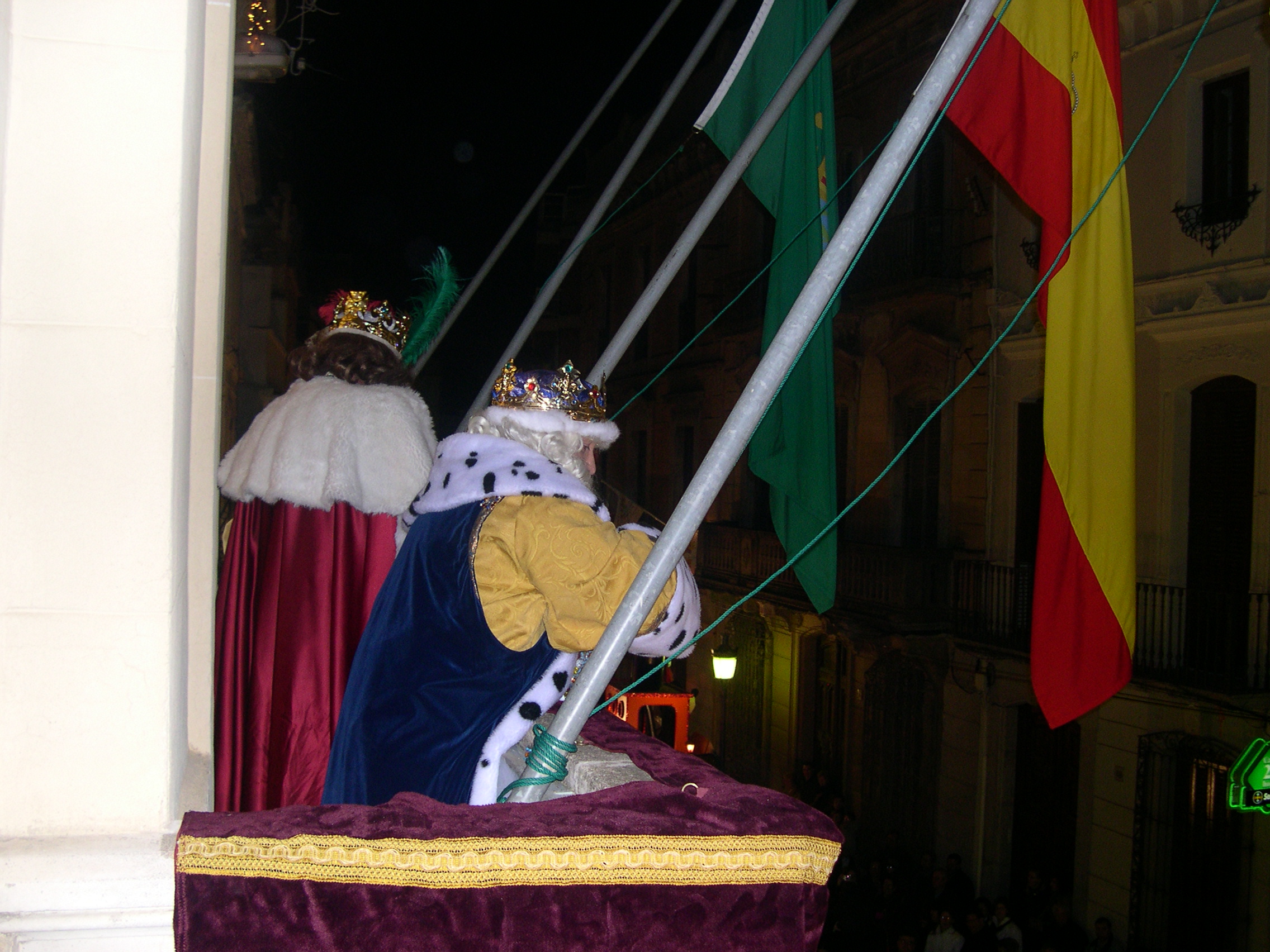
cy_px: 476
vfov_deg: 37.7
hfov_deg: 49.0
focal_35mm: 38
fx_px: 1394
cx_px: 635
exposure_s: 1/60
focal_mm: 8
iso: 209
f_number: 2.8
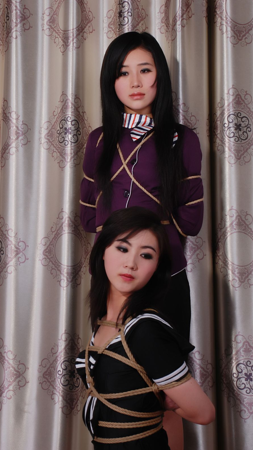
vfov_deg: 26.8
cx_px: 129
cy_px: 225
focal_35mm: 79
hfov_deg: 15.3
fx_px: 942
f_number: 10
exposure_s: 1/8
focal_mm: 50
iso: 100
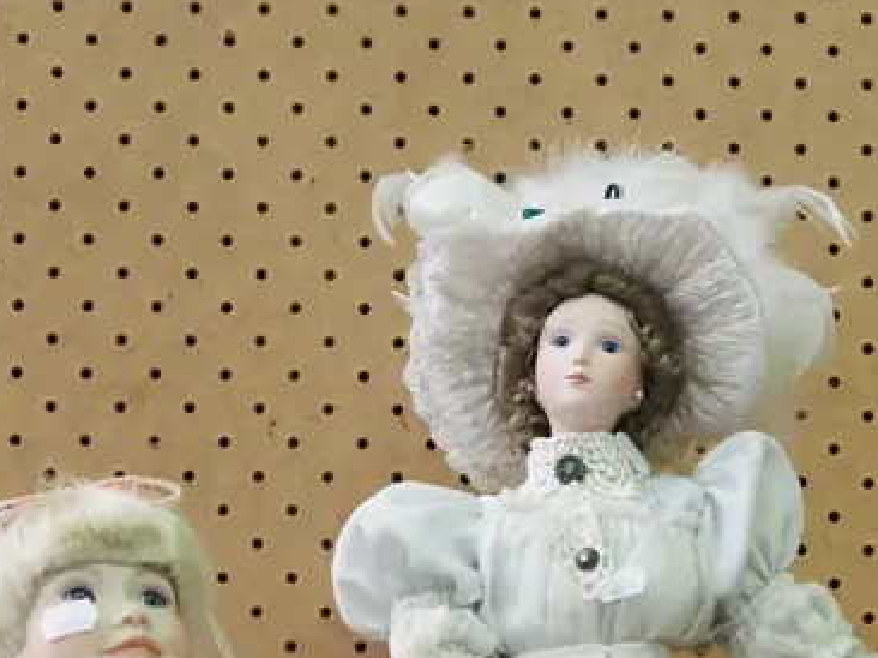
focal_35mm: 196
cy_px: 836
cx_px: 775
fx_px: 4968
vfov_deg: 7.5
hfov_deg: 10.1
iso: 3200
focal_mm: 35
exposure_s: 1/125
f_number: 5.6
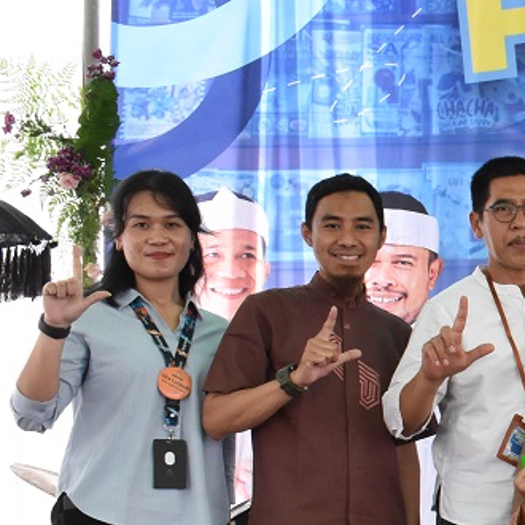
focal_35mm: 95
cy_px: 472
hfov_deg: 16.5
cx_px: 811
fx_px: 1630
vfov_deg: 18.0
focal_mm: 24
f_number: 13
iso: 1600
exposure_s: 1/125
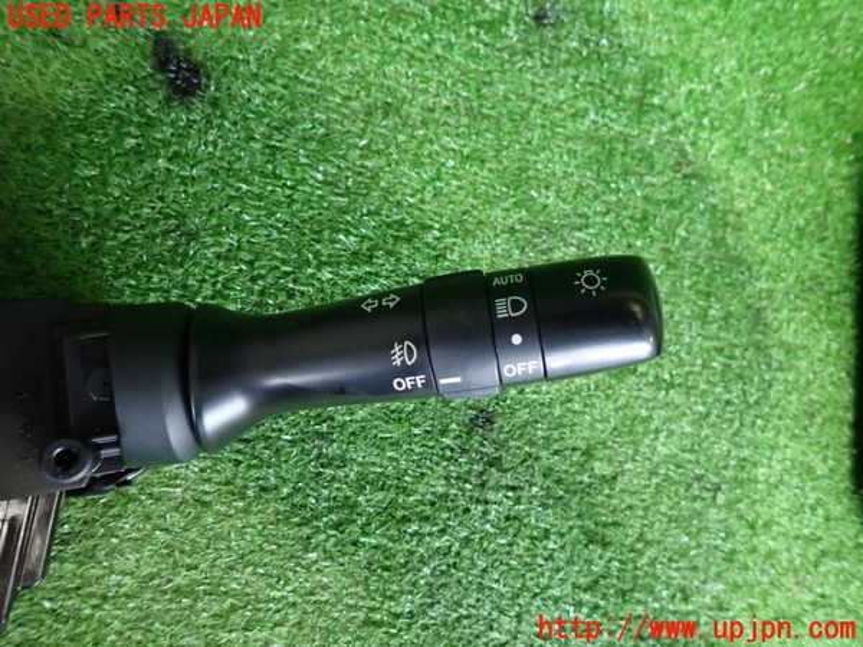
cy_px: 324
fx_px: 623
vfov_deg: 54.9
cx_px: 432
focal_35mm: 25
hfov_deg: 69.4
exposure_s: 1/30
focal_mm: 4.5
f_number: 2
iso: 640
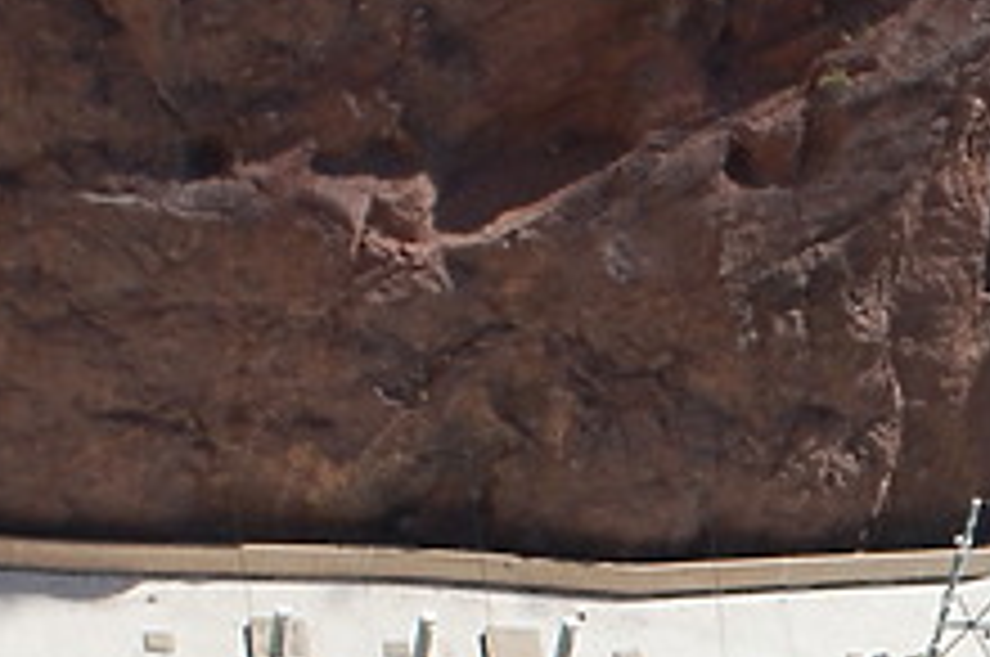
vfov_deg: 7.8
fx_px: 4723
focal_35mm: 172
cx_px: 1449
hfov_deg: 11.5
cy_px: 954
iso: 200
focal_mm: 28
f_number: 10
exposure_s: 1/400
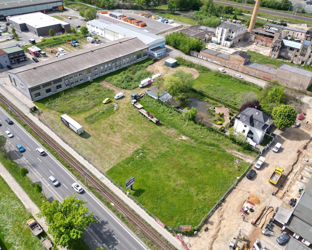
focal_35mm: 27
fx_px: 249
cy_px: 122
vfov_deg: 53.2
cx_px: 155
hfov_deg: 64.1
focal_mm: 6.72
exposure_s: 1/100
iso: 100
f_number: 1.7
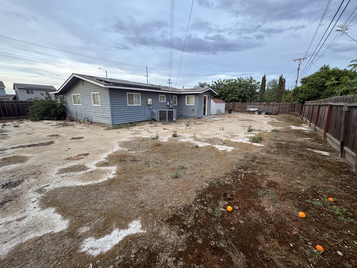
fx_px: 144
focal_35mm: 14
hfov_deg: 102.1
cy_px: 134
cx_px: 178
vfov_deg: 85.7
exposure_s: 1/99
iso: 160
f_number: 2.2
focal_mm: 2.22
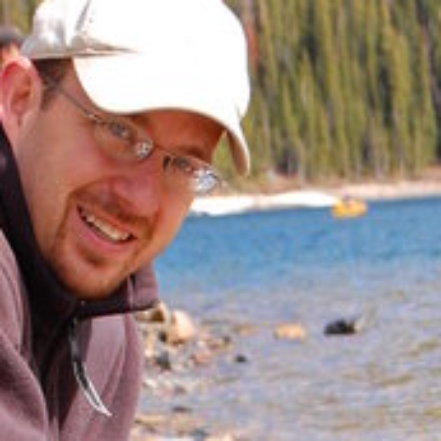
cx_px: 212
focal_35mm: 259
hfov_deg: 6.8
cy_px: 688
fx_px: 3727
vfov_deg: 6.7
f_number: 9
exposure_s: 1/320
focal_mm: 55
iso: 400
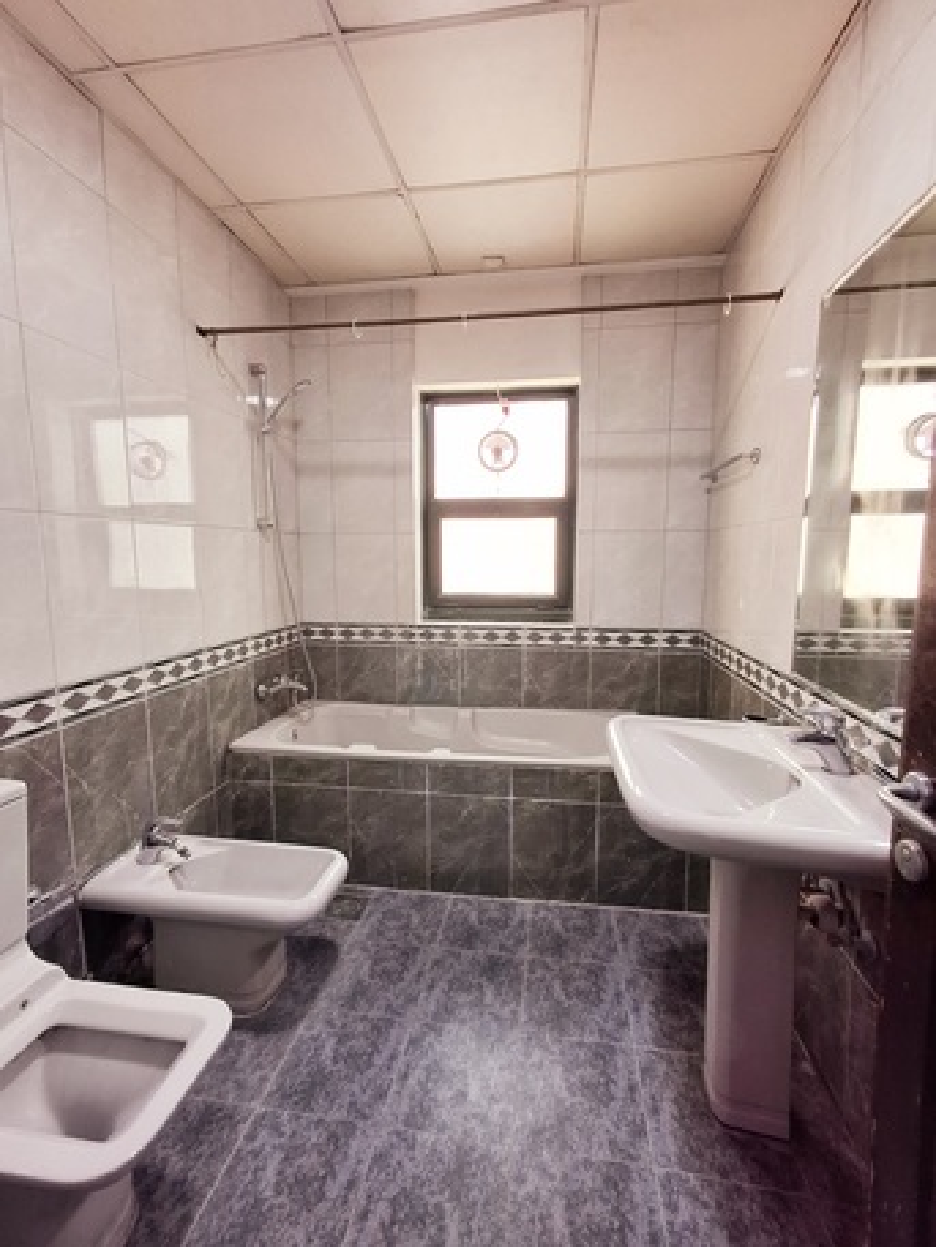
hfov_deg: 78.1
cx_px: 468
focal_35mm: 16
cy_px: 624
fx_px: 577
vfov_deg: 94.5
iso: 64
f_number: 2.2
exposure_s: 1/50
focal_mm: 1.64
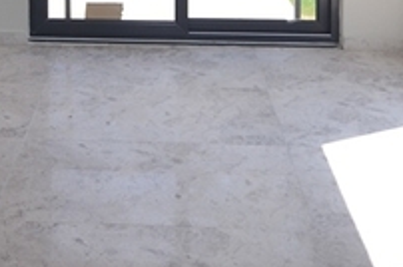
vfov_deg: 18.4
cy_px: -173
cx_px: 123
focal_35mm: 62
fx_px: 692
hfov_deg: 32.1
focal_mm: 11.5
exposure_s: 1/200
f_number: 7.1
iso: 400
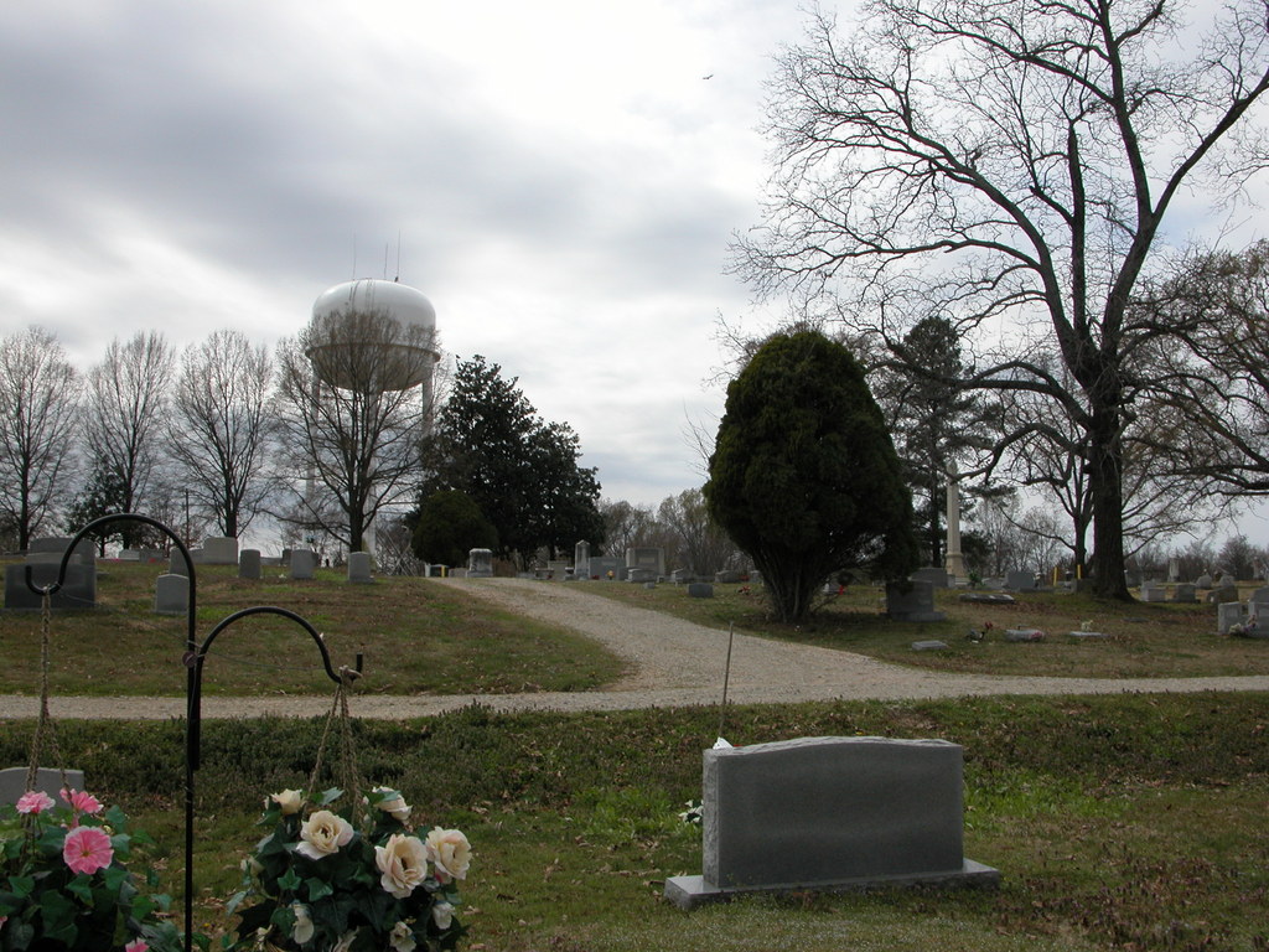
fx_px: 1283
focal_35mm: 35
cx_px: 634
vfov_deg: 40.7
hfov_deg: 52.6
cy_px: 476
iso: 100
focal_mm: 8.9
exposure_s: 1/333
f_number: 7.1
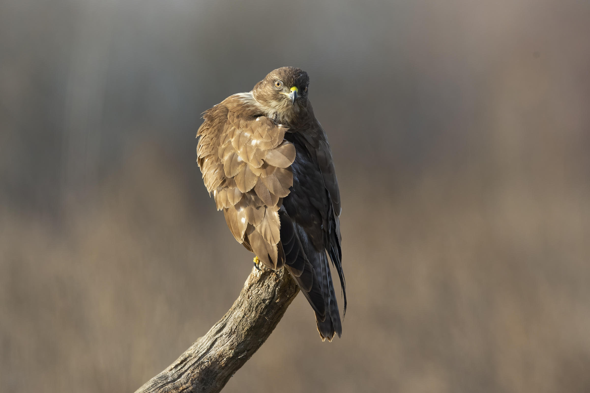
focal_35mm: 600
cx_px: 295
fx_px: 9827
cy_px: 196
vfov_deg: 2.3
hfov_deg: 3.4
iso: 2500
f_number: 6.3
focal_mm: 600
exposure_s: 1/1000
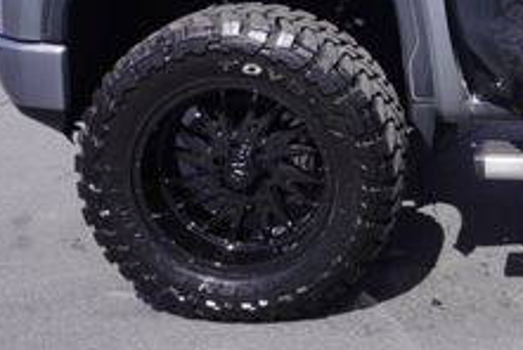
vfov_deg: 15.3
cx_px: 627
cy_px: -45
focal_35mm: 87
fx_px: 1266
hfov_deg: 21.7
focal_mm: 20
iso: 100
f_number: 9
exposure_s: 1/125
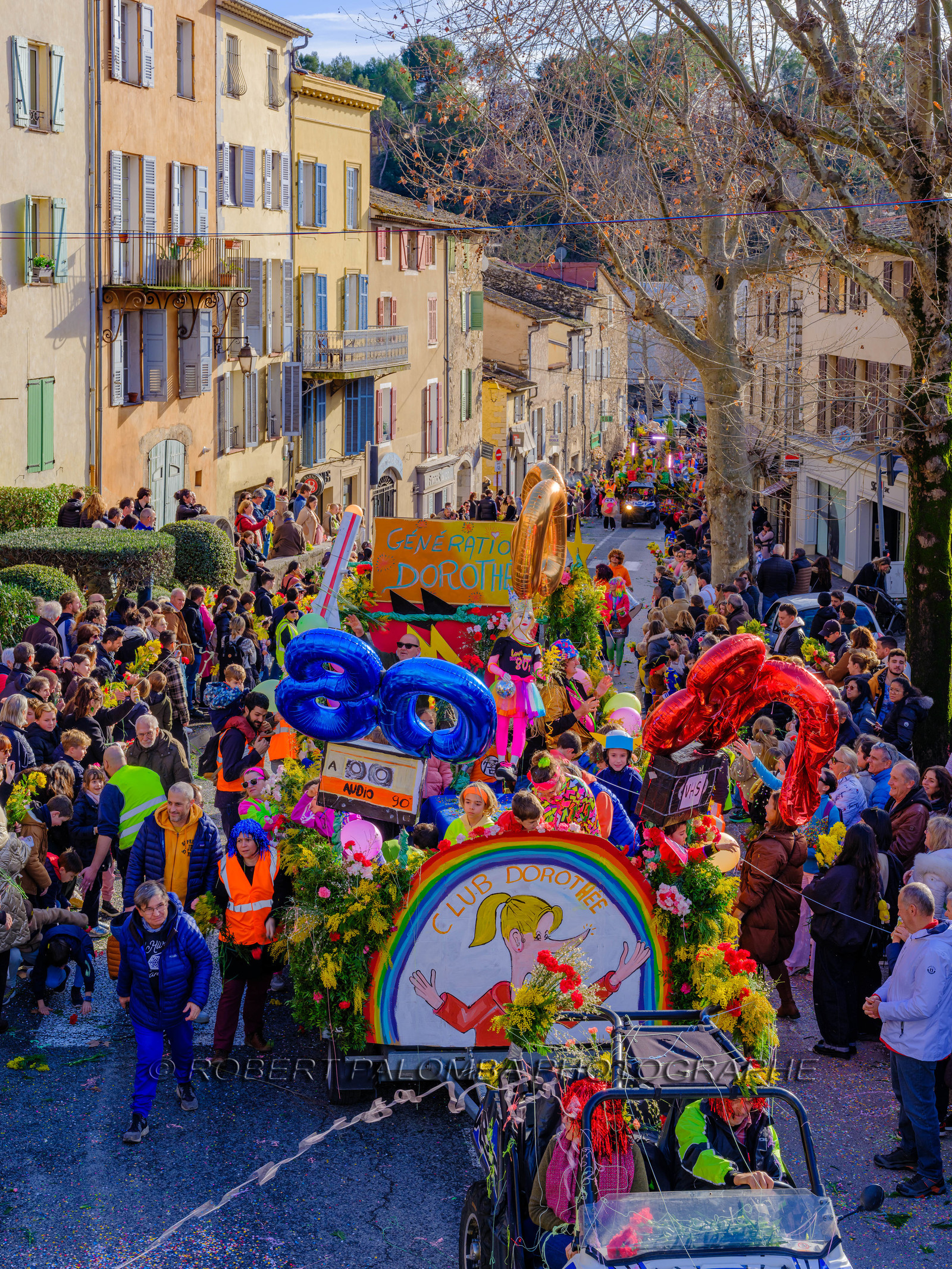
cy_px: 634
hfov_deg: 32.9
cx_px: 476
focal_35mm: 44
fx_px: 1613
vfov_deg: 42.9
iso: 320
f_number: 10
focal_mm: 55
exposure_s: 1/100
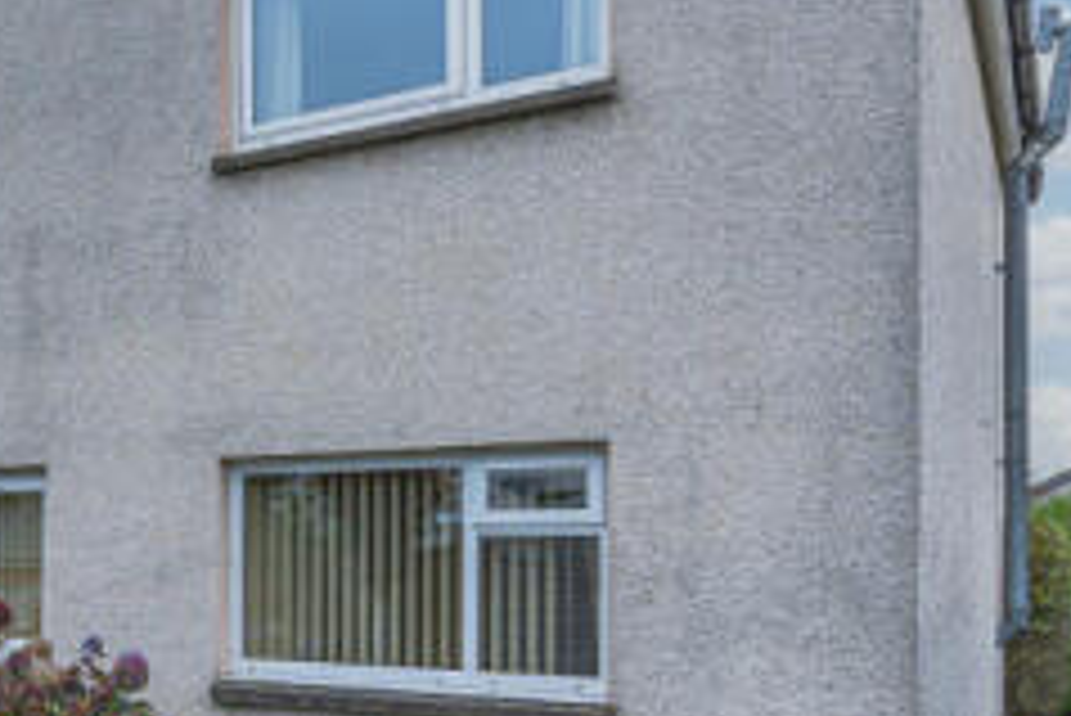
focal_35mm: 44
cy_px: 471
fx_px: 1310
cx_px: -142
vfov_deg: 30.4
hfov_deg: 36.6
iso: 100
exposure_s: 1/100
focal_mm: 16
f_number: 6.3
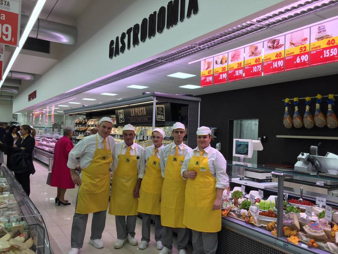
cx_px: 169
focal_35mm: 29
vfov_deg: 48.2
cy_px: 127
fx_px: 283
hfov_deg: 61.7
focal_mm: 4.15
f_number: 2.2
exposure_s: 1/100
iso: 40
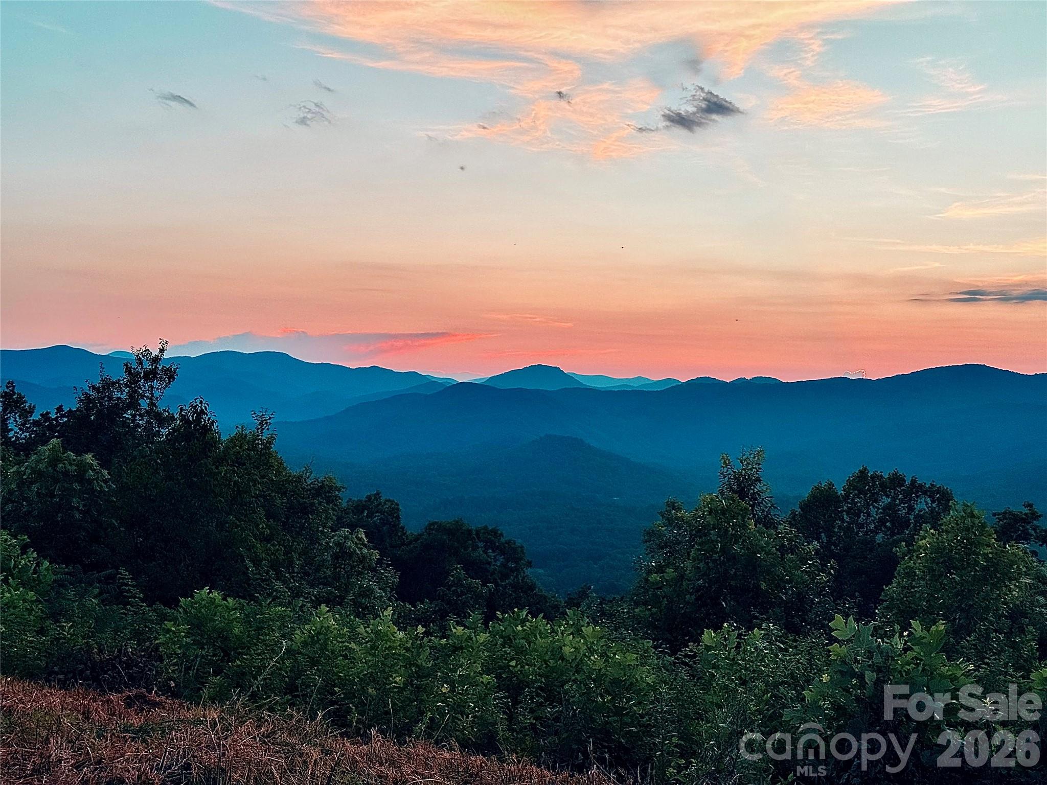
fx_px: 1452
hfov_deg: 39.7
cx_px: 524
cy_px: 392
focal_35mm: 48
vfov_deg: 30.3
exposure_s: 1/280
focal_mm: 6.76
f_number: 1.78
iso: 64
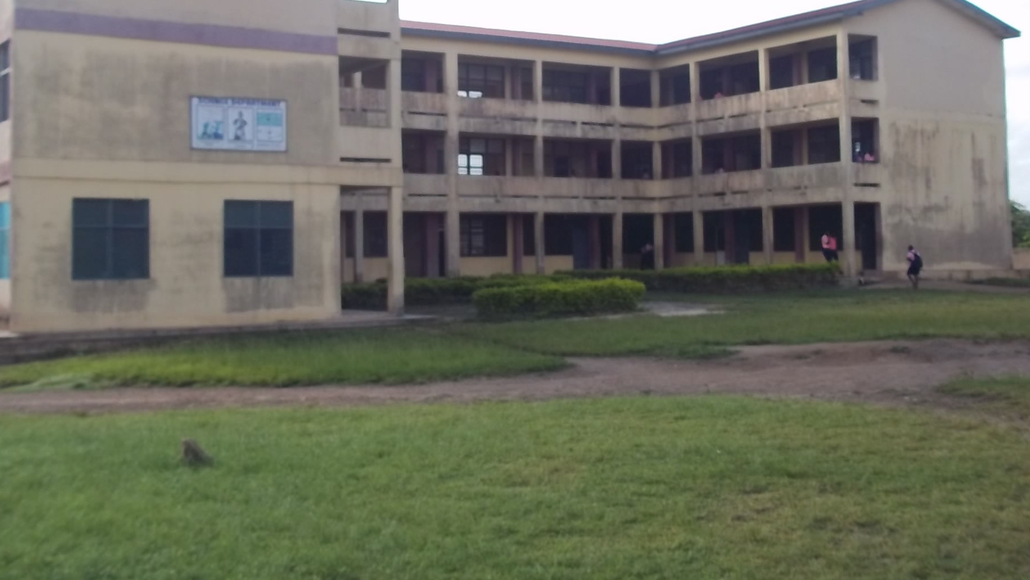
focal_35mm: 44
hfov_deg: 46.3
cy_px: 194
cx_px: 455
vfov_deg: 26.9
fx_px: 1202
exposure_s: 1/100
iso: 80
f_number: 8
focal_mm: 6.5
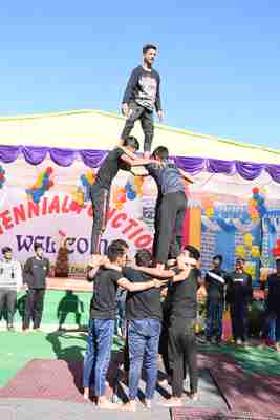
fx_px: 472
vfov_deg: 47.9
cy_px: 210
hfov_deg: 33.0
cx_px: 140
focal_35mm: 40
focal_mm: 27
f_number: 5.6
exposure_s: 1/250
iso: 125
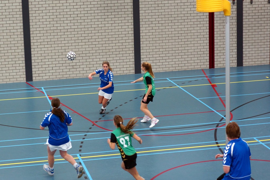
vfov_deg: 18.2
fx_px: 562
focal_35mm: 75
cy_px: 90
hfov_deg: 27.0
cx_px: 135
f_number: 2.8
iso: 400
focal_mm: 50
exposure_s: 1/160
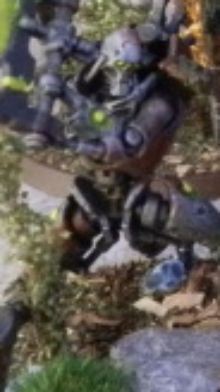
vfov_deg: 20.5
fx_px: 1039
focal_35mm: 100
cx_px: 459
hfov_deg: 10.9
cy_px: -24
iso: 400
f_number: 3.1
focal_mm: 5
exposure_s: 1/100
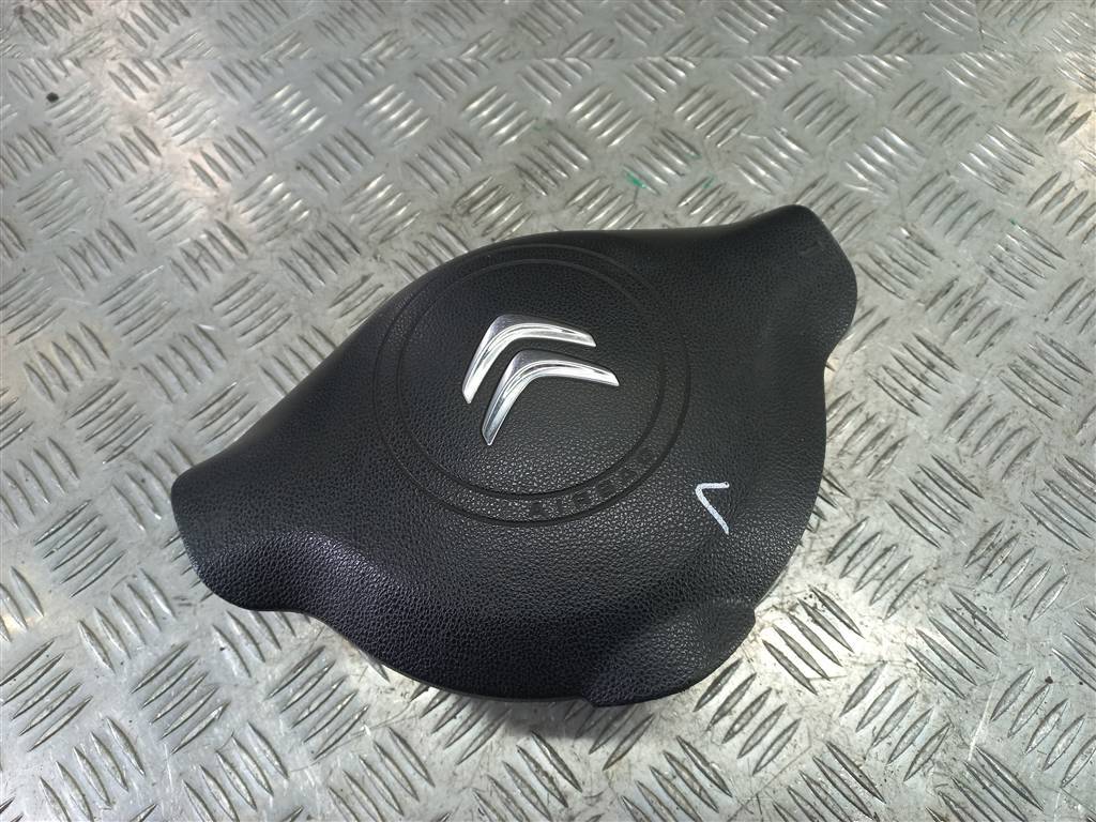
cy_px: 411
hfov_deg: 69.4
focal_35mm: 25
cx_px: 548
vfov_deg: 54.9
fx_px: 792
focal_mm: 4.6
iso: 64
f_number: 1.8
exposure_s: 1/50
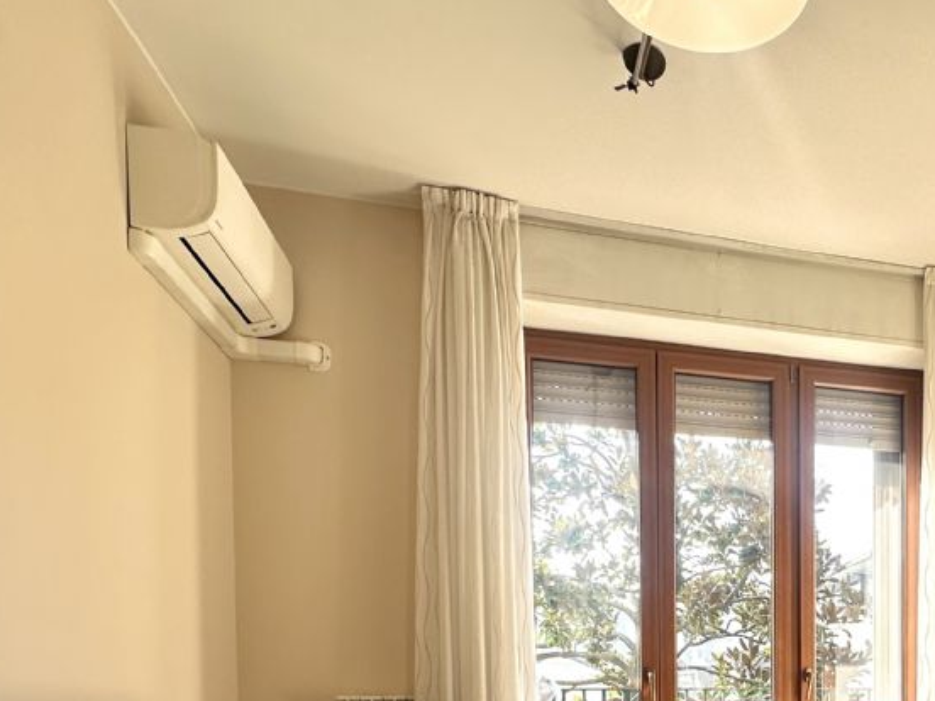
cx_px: 808
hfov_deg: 50.3
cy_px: 727
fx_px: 891
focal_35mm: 33
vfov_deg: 37.5
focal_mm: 2.22
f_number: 2.2
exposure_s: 1/172
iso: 40
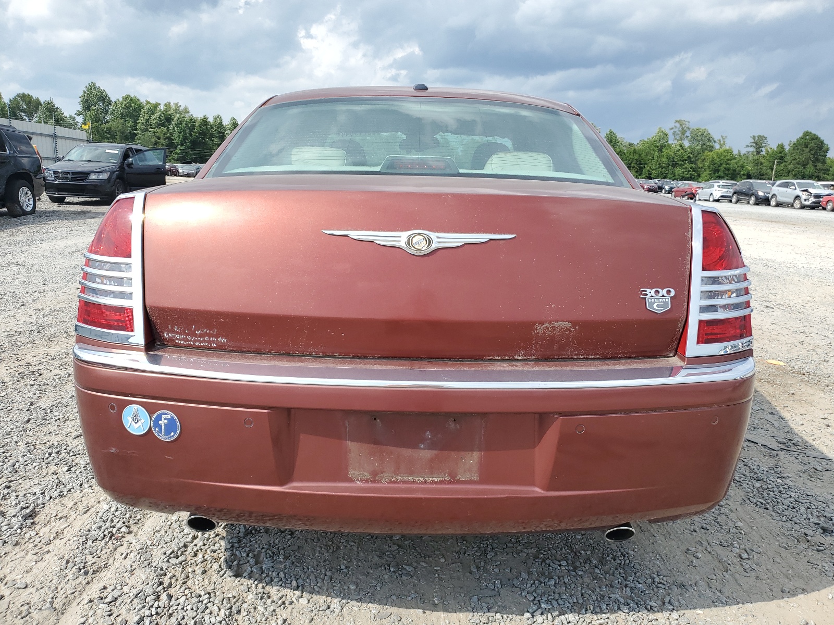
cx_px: 417
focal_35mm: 26
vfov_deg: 53.1
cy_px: 312
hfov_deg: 67.3
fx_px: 626
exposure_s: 1/2500
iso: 50
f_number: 1.5
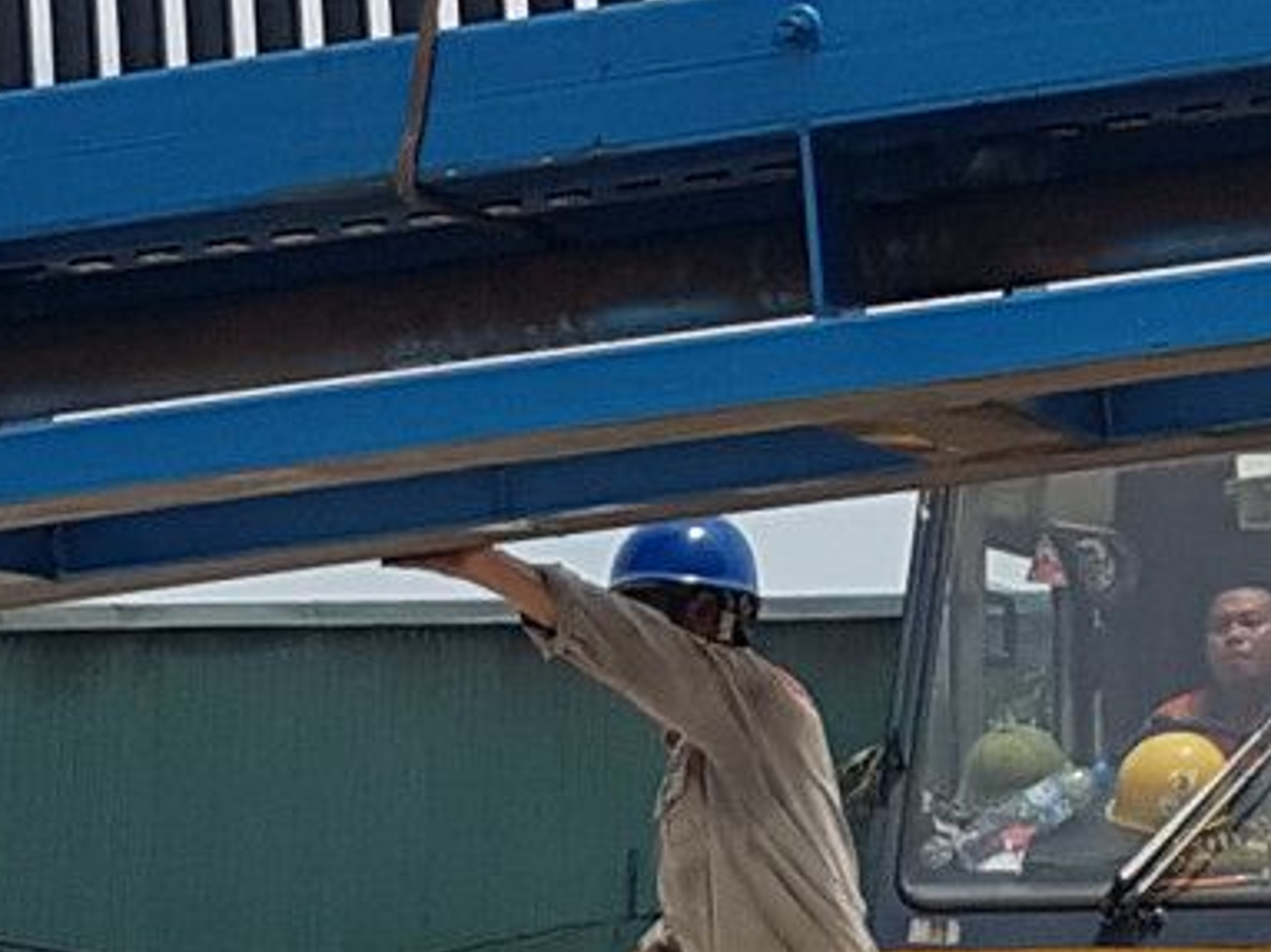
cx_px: 1301
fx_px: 6387
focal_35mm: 174
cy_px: -239
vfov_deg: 8.4
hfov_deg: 11.2
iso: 50
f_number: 1.7
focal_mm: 4.2
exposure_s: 1/4368
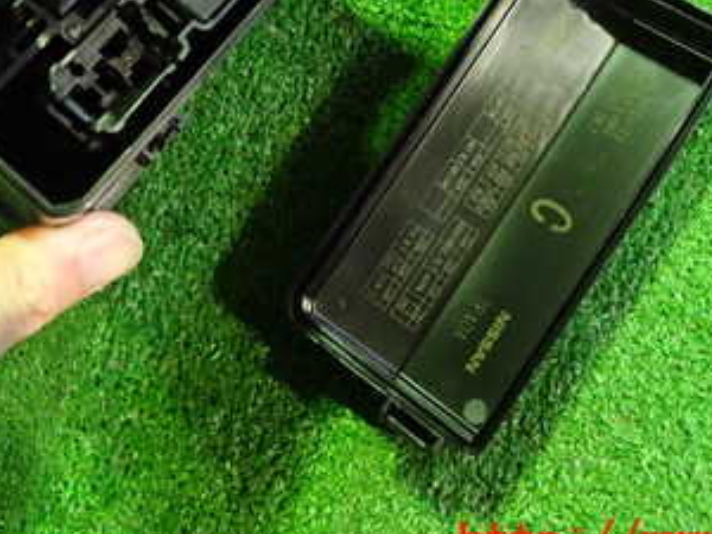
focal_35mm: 50
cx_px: 282
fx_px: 1028
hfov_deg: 38.0
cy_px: 40
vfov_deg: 27.9
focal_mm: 4.5
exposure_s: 1/30
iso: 800
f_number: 2
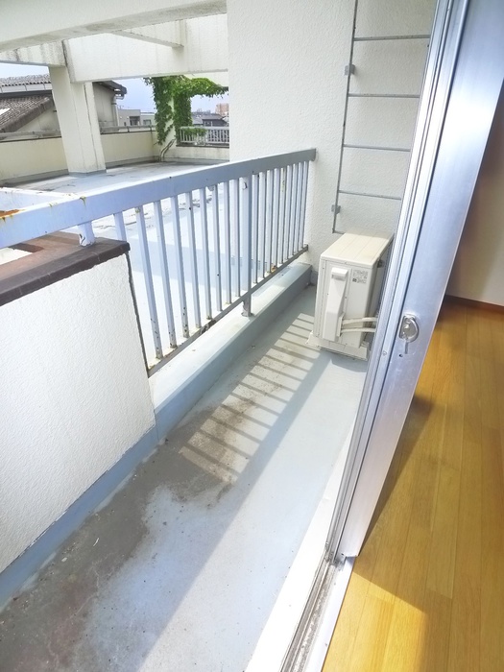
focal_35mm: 24
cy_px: 336
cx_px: 252
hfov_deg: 56.8
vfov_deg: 71.6
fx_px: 466
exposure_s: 1/500
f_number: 4
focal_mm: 5.1
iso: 400
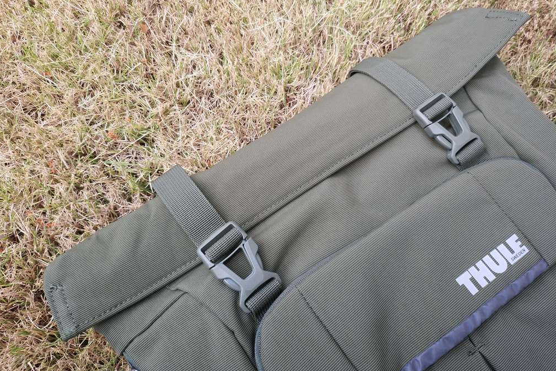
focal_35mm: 34
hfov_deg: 55.8
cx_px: 273
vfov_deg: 38.8
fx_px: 525
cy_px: 168
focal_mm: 4.5
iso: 112
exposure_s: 1/50
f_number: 2
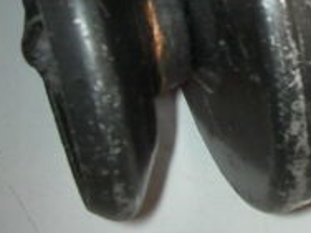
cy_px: -21
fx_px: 871
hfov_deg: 19.1
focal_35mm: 97
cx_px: 372
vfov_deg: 14.9
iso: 200
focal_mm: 6.3
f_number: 5.6
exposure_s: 1/30
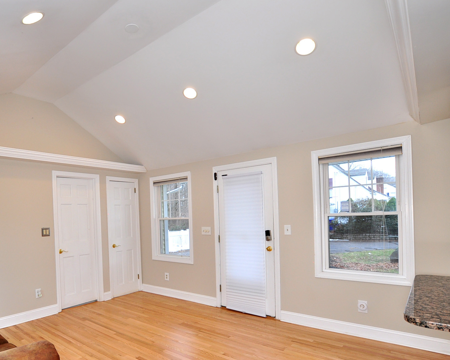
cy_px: 217
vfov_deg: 64.9
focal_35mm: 21
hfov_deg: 74.9
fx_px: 280
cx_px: 145
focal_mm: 10
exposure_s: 1/125
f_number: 4.5
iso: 250
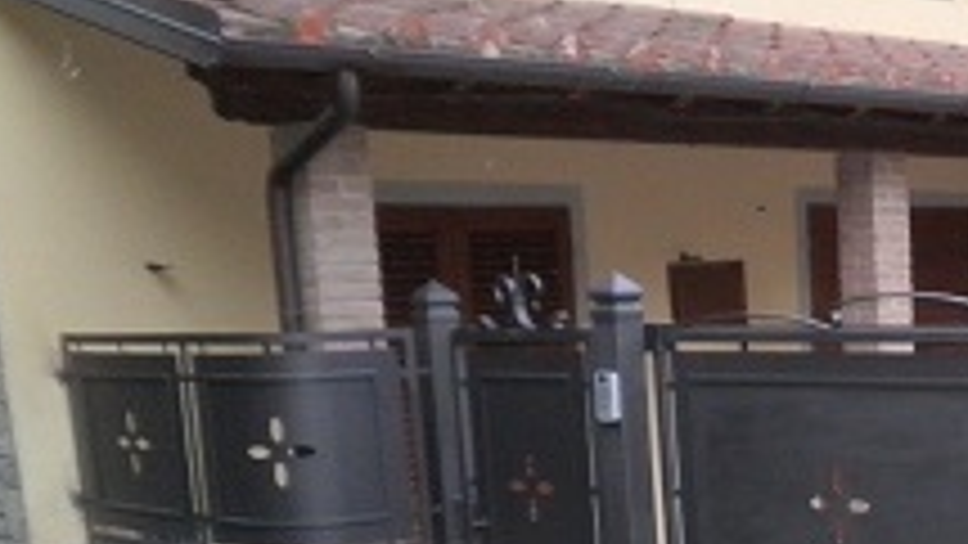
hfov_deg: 28.5
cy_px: 609
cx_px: 1103
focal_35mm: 66
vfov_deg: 17.6
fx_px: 1694
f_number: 2.6
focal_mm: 4.7
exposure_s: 1/30
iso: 200
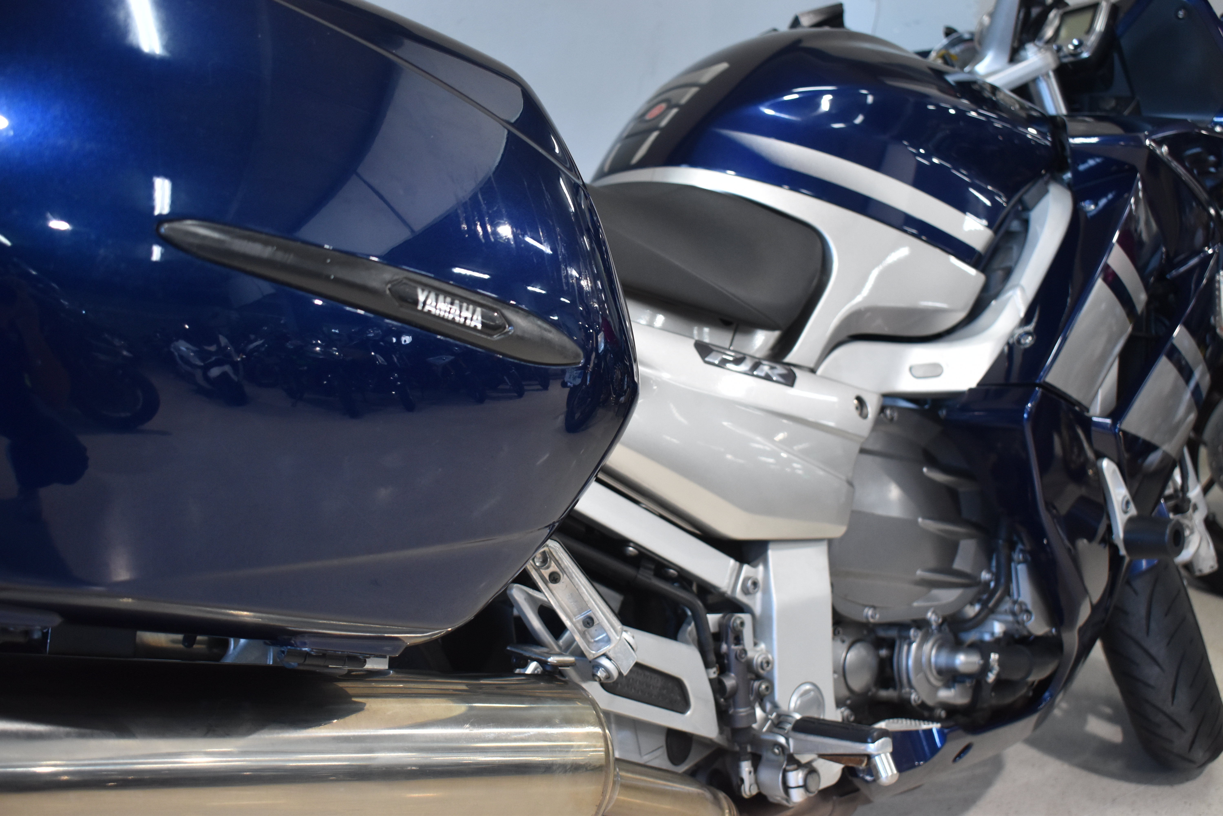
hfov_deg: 47.9
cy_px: 408
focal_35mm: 40
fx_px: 1376
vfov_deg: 33.0
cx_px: 612
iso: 800
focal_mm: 27
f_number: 4
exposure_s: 1/60
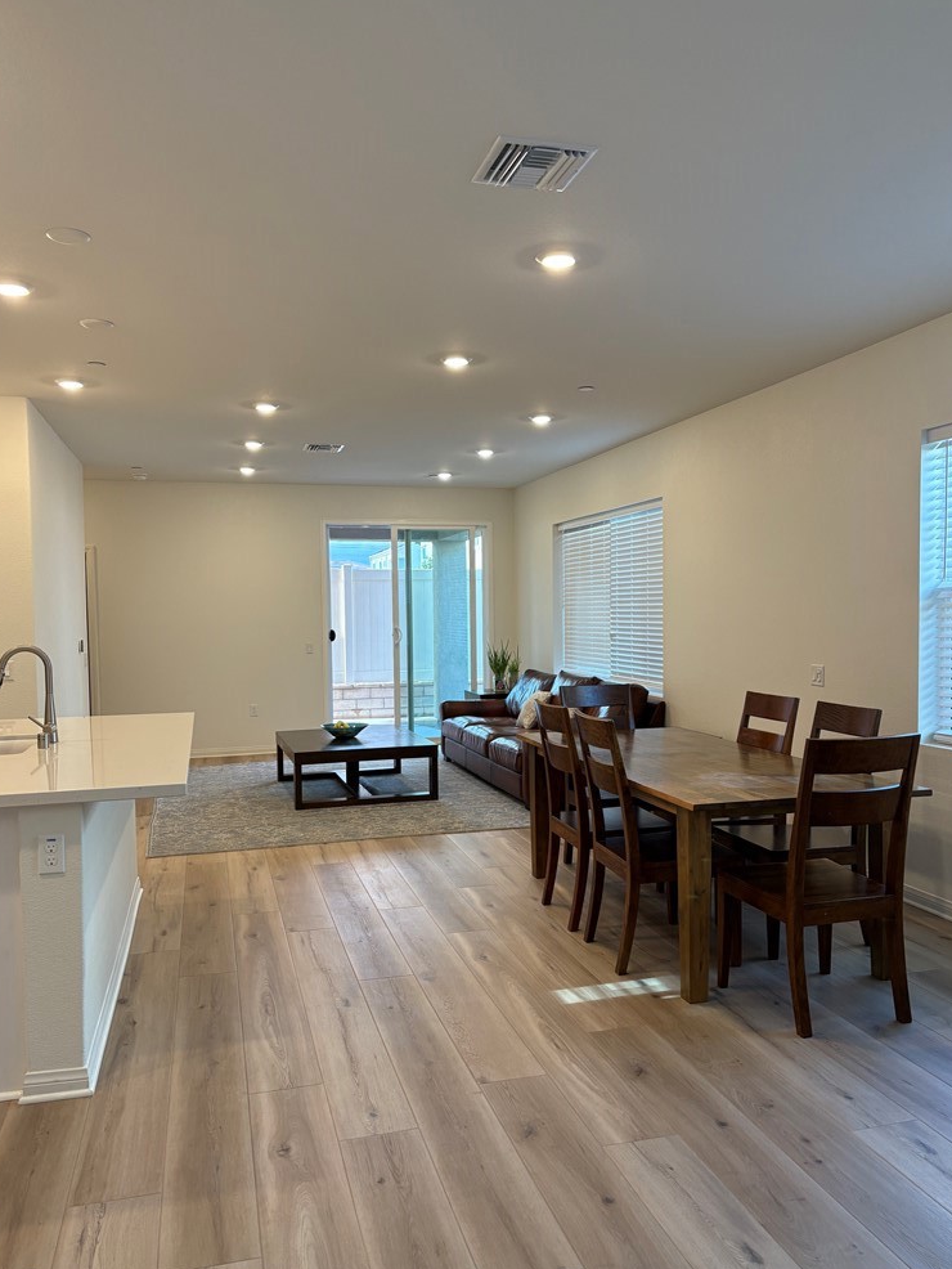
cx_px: 475
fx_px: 990
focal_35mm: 27
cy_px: 646
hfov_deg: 51.4
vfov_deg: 65.3
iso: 125
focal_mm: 5.96
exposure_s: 1/120
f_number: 1.6
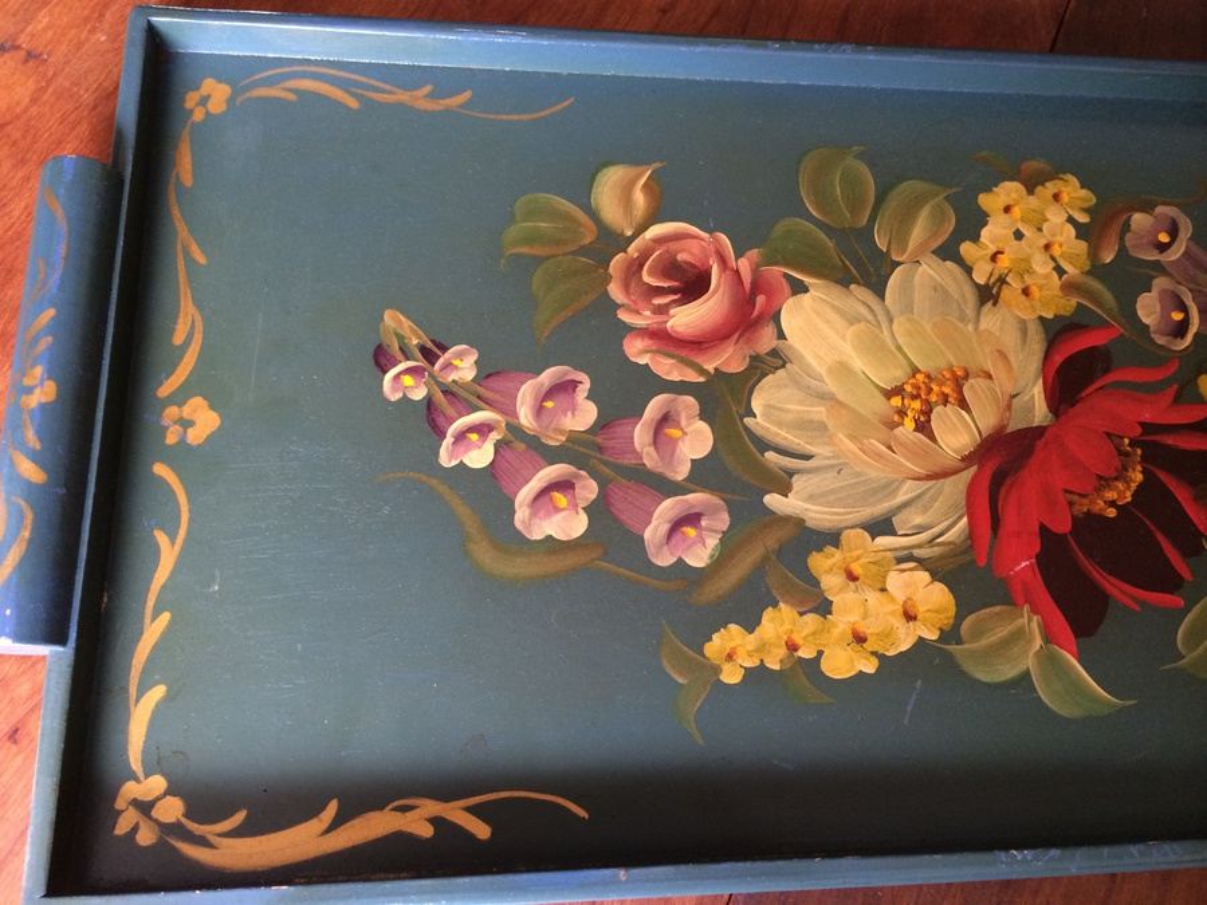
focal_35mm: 30
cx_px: 604
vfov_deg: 46.8
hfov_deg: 60.0
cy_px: 452
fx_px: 1046
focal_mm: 4.12
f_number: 2.2
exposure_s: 1/30
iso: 160
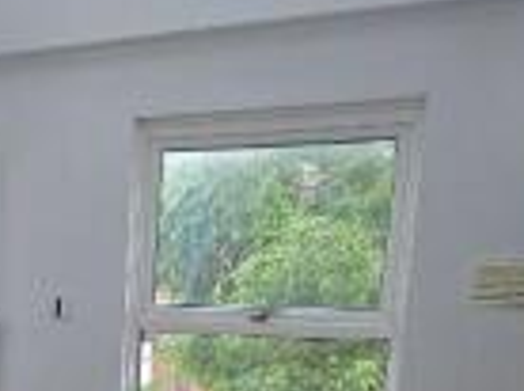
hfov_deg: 30.6
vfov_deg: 24.1
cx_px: -78
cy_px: 465
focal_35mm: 55
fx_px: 831
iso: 100
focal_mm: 2.2
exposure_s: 1/50
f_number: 2.2
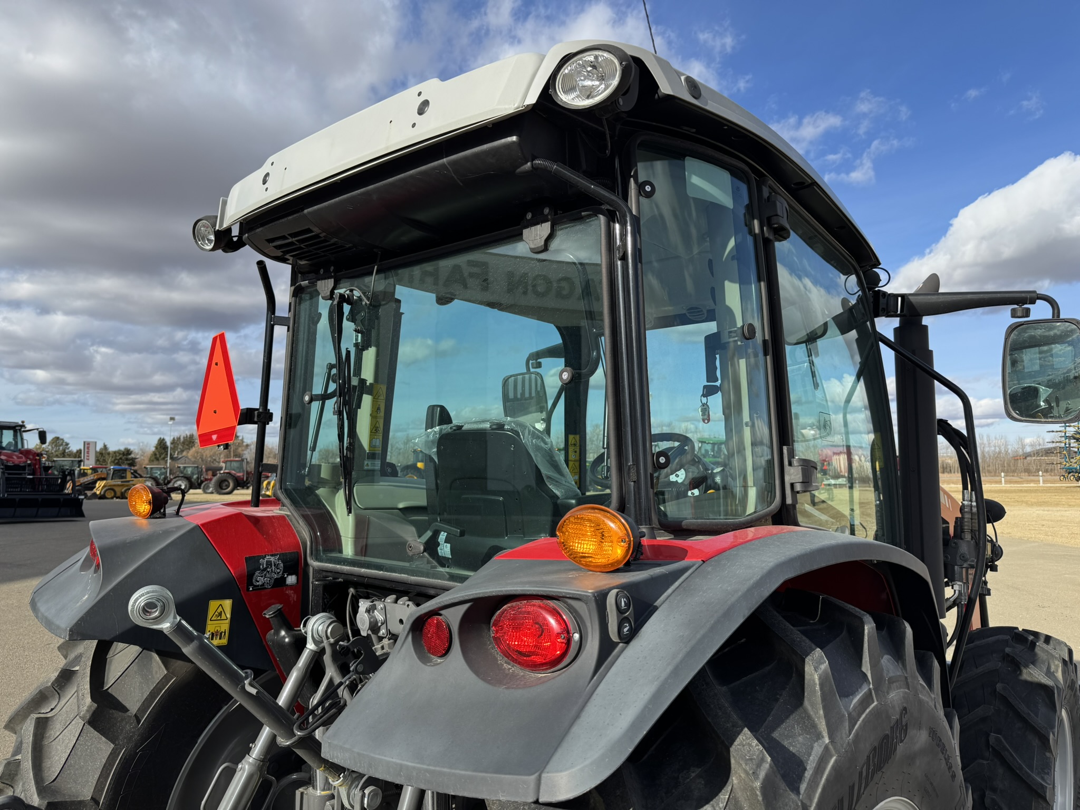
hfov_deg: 71.6
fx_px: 749
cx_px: 540
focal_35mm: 24
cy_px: 405
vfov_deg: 56.8
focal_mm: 6.76
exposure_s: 1/2833
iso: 80
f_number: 1.78
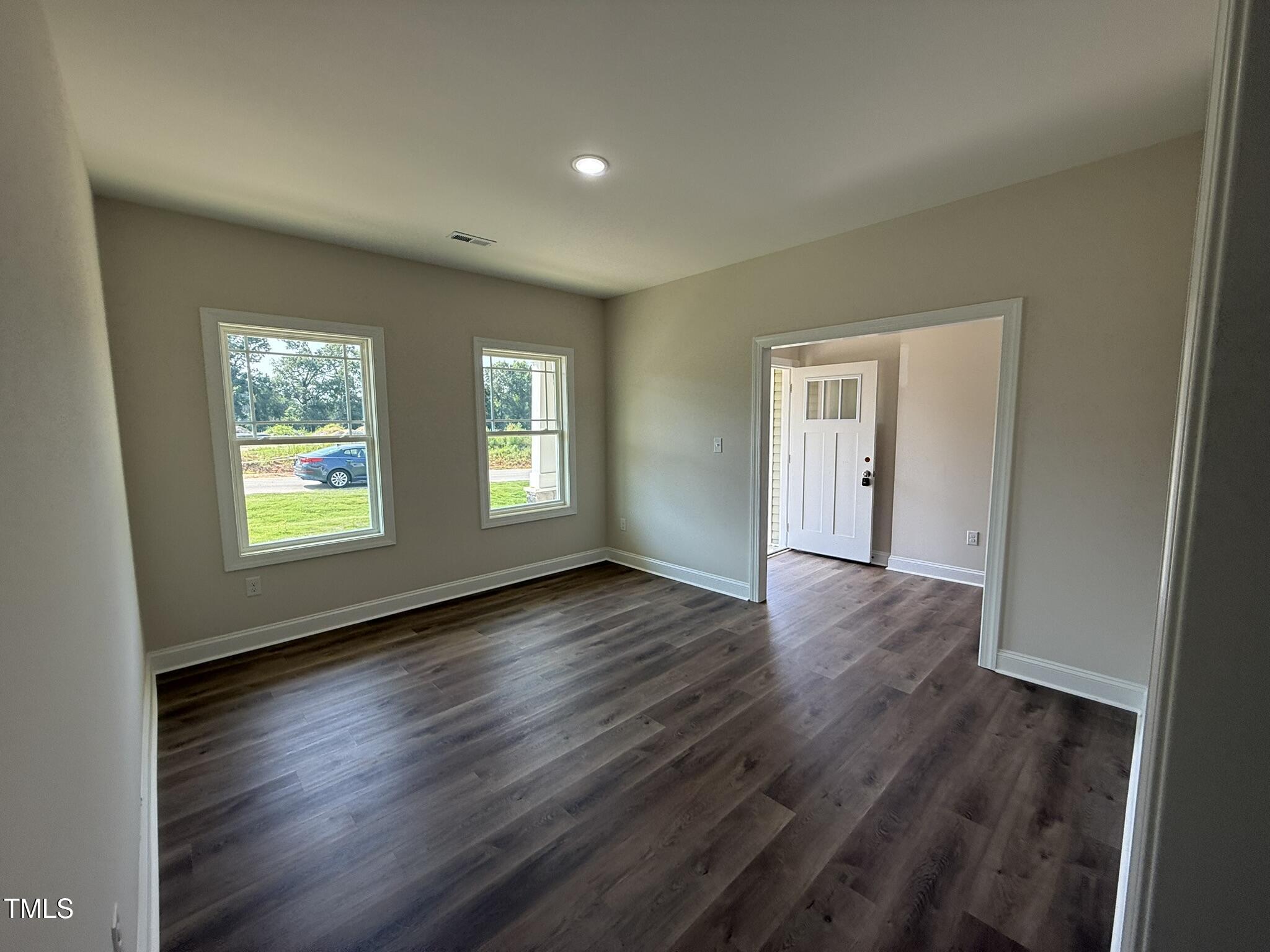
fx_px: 514
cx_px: 635
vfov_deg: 85.7
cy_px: 476
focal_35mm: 14
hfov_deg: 102.1
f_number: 2.2
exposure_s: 1/182
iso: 50
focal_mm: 2.22
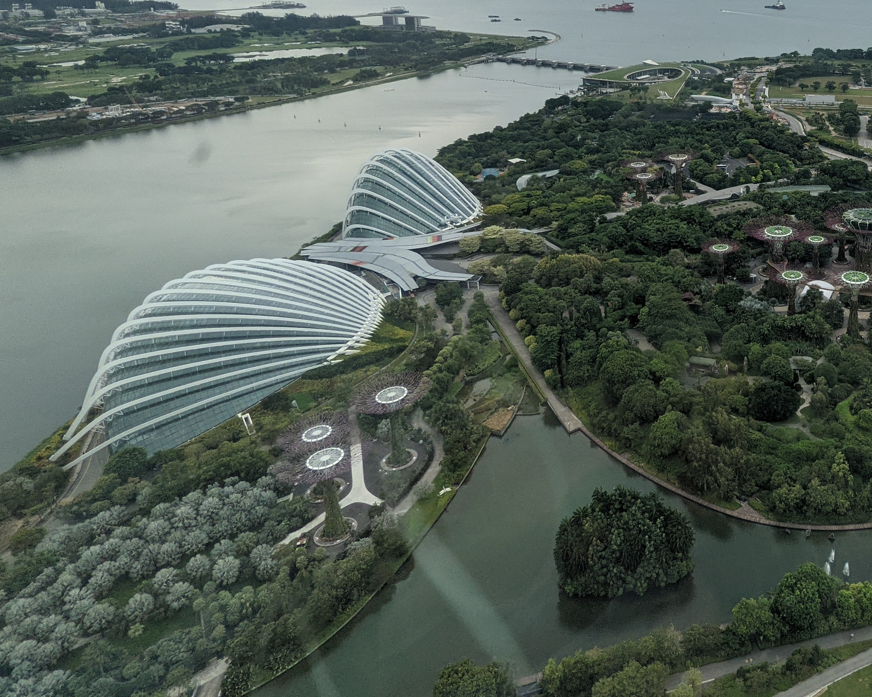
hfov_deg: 54.7
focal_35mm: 28
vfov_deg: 48.3
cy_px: 127
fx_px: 723
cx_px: 774
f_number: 2.2
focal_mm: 2.22
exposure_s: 1/693
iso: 39
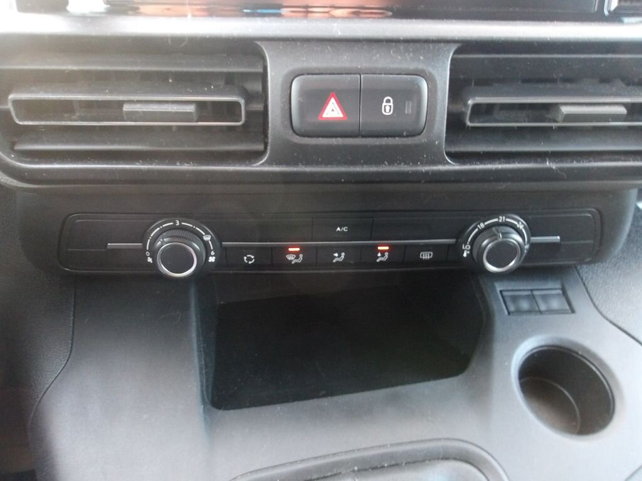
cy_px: 240
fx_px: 501
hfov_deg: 65.3
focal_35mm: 27
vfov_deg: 51.4
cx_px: 321
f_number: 3
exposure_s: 1/11
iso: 800
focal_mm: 4.9
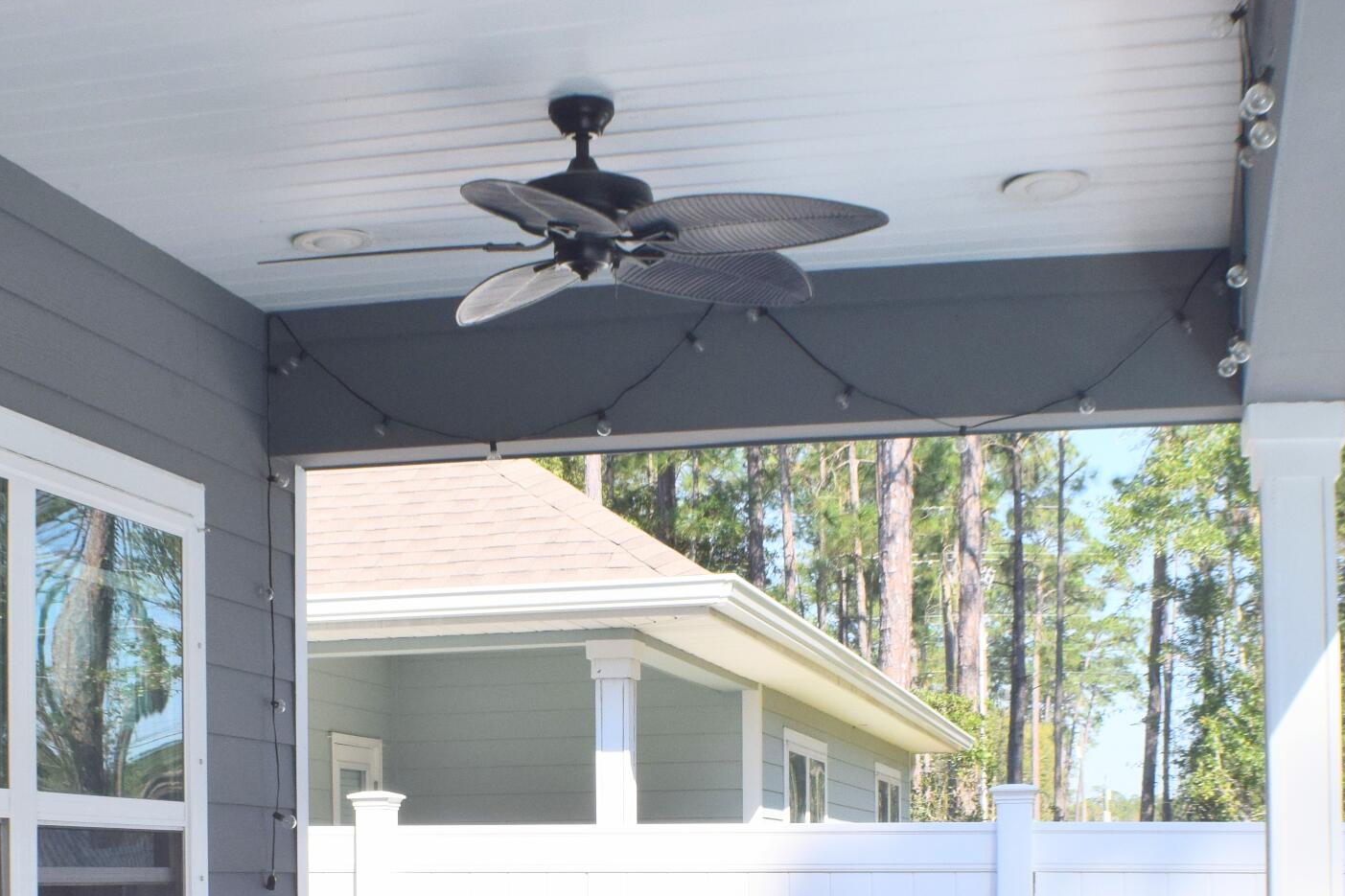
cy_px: 951
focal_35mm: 77
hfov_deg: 26.2
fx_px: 2876
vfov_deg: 17.2
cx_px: 501
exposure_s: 1/500
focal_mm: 24
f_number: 11
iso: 400
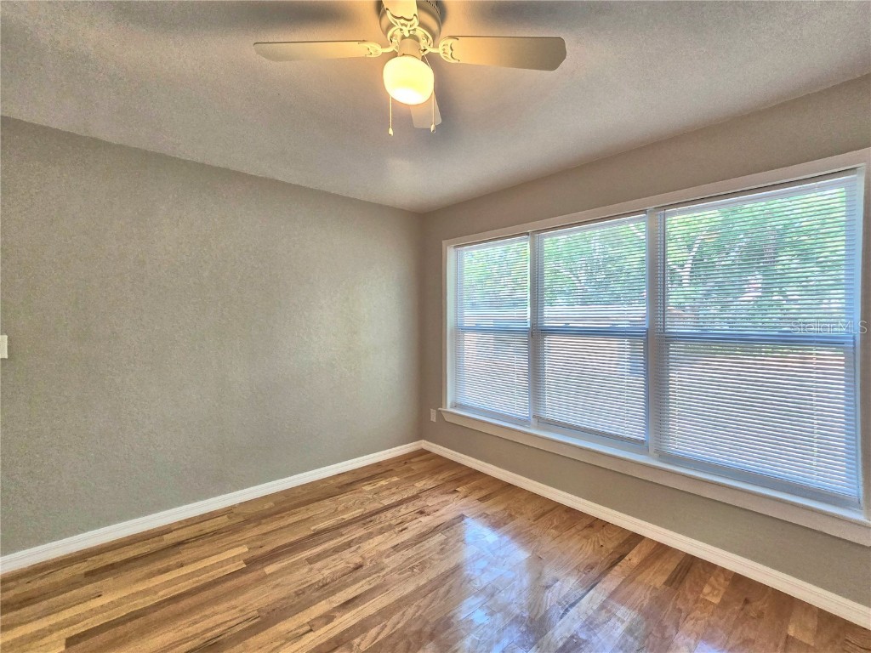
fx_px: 327
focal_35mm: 13
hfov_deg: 106.2
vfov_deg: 89.9
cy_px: 326
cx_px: 436
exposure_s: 1/100
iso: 160
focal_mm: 2.2
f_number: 2.2
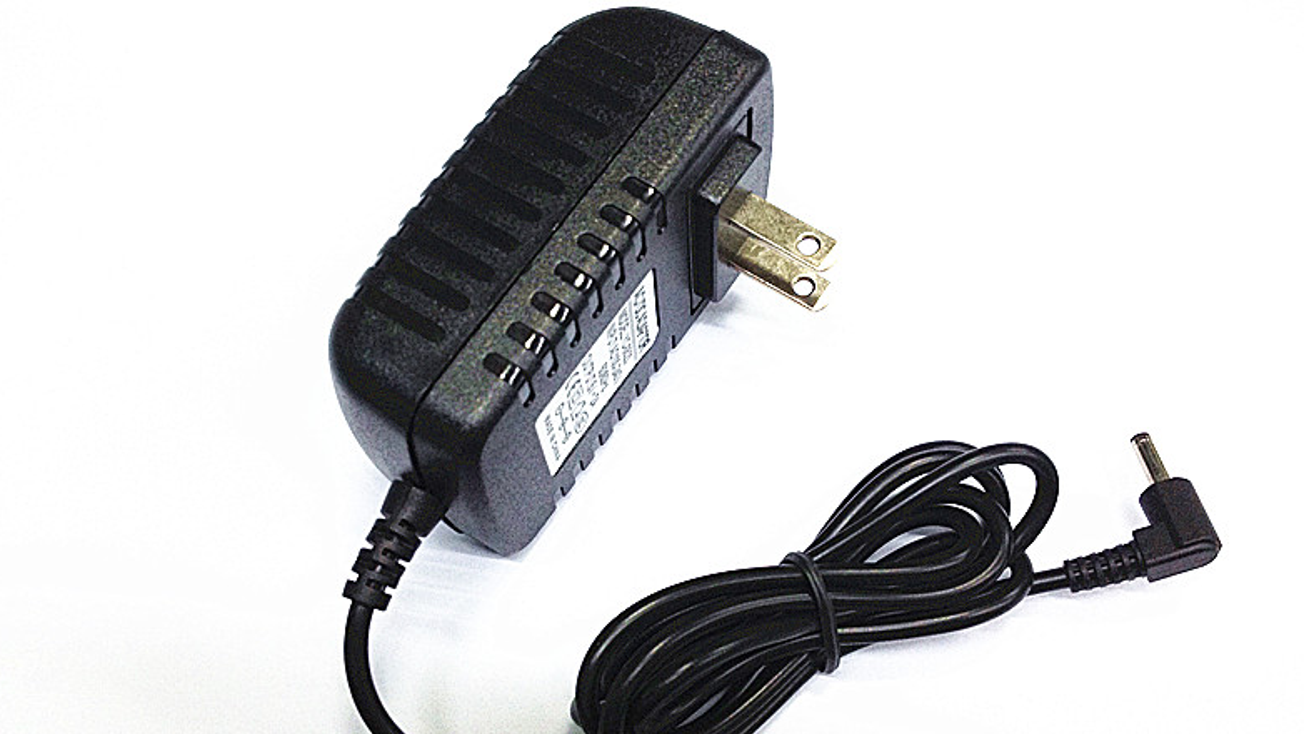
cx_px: 655
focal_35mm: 39
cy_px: 407
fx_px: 1349
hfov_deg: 51.6
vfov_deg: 30.4
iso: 100
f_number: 2.4
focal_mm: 4.28
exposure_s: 1/20
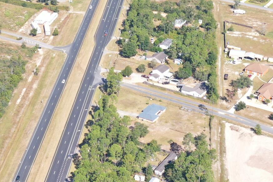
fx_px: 728
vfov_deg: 14.0
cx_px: 129
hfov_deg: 21.2
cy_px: -6
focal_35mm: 96
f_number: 5
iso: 100
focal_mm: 10.26
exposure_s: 1/240
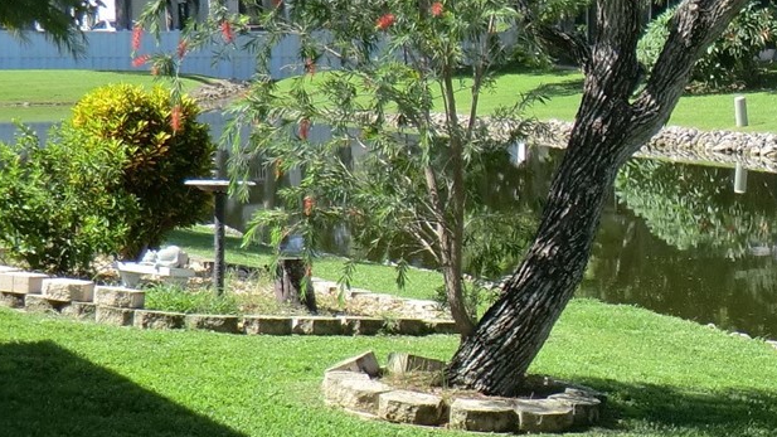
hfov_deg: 18.1
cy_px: 306
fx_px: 2328
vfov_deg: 10.7
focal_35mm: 113
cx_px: 895
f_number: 3.8
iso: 64
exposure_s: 1/320
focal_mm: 7.1
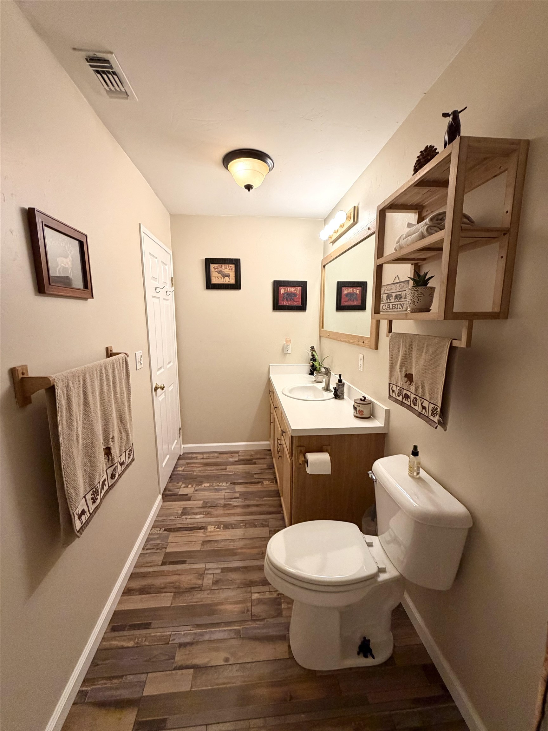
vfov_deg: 102.1
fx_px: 296
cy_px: 366
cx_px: 274
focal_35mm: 14
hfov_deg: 85.7
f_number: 2.2
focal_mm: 2.22
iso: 320
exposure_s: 1/60
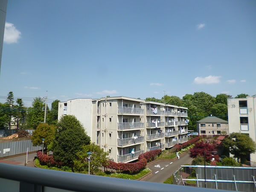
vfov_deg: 56.8
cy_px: 96
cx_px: 128
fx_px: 177
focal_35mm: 24
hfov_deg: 71.6
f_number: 9
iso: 100
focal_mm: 4.3
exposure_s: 1/160
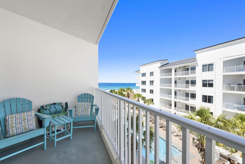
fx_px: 95
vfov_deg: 81.2
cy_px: 82
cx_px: 122
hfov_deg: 104.3
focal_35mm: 14
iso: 400
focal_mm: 14
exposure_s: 1/250
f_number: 11
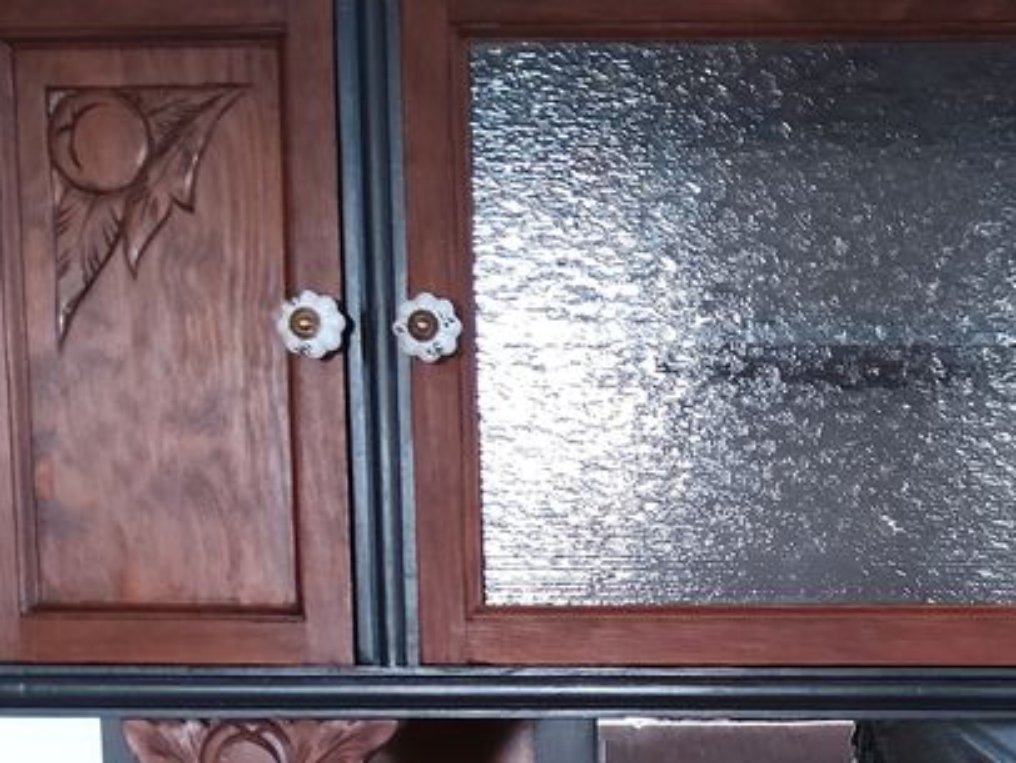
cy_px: 718
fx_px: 1880
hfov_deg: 29.5
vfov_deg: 22.3
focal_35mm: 64
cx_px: 831
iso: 200
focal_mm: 3.08
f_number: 2
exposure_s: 1/25
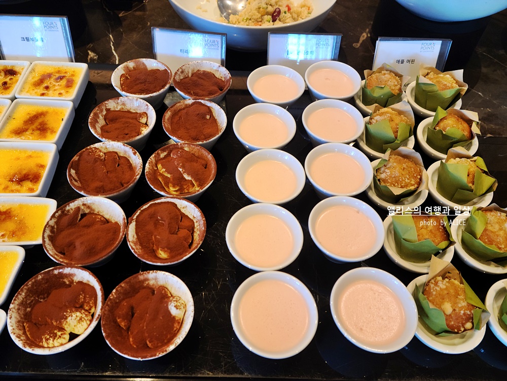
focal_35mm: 28
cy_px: 190
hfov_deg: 63.4
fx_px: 410
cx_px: 254
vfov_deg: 49.7
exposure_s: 1/39
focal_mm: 5.9
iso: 160
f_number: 2
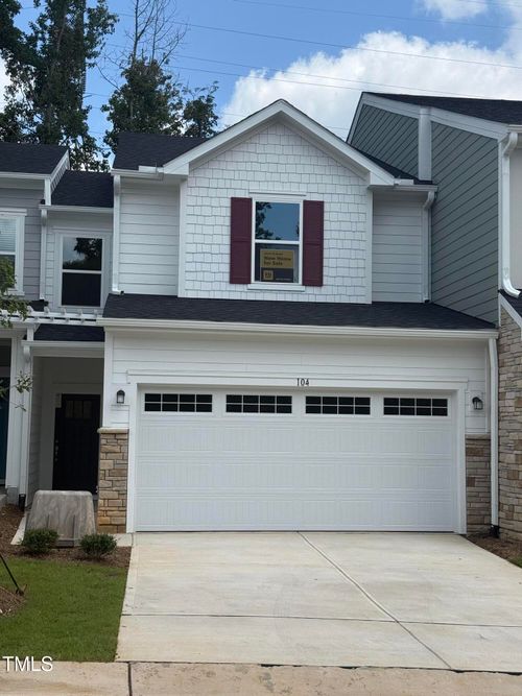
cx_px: 261
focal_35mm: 48
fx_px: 965
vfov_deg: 39.7
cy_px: 348
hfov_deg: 30.3
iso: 64
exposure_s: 1/5208
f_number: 1.78
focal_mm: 6.76
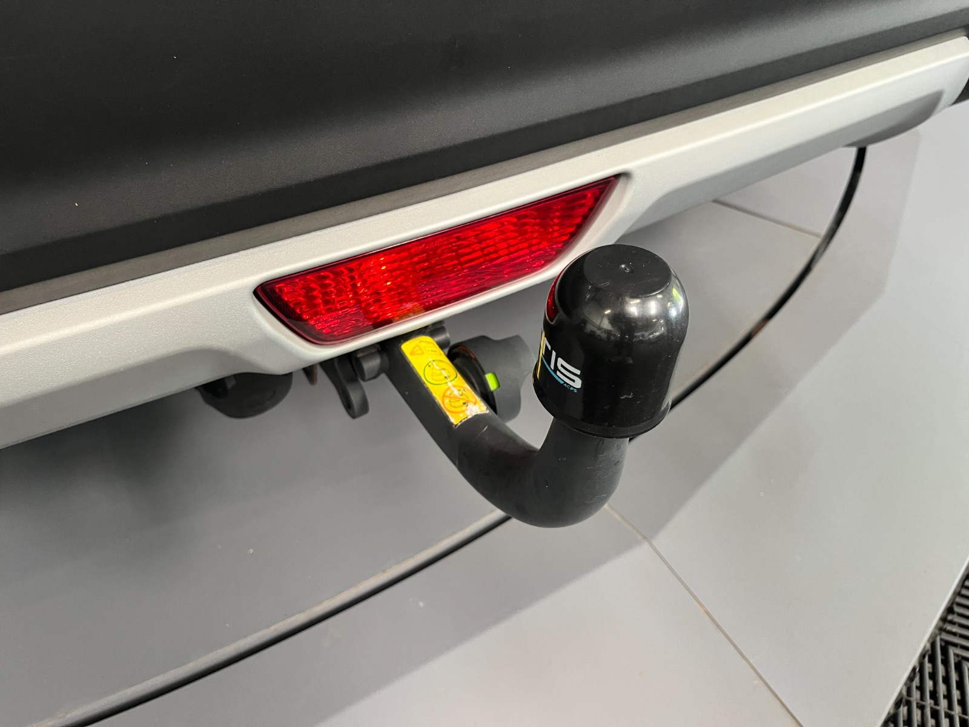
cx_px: 484
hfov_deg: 67.3
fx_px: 728
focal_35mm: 26
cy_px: 364
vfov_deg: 53.1
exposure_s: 1/50
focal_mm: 5.1
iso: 160
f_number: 1.6
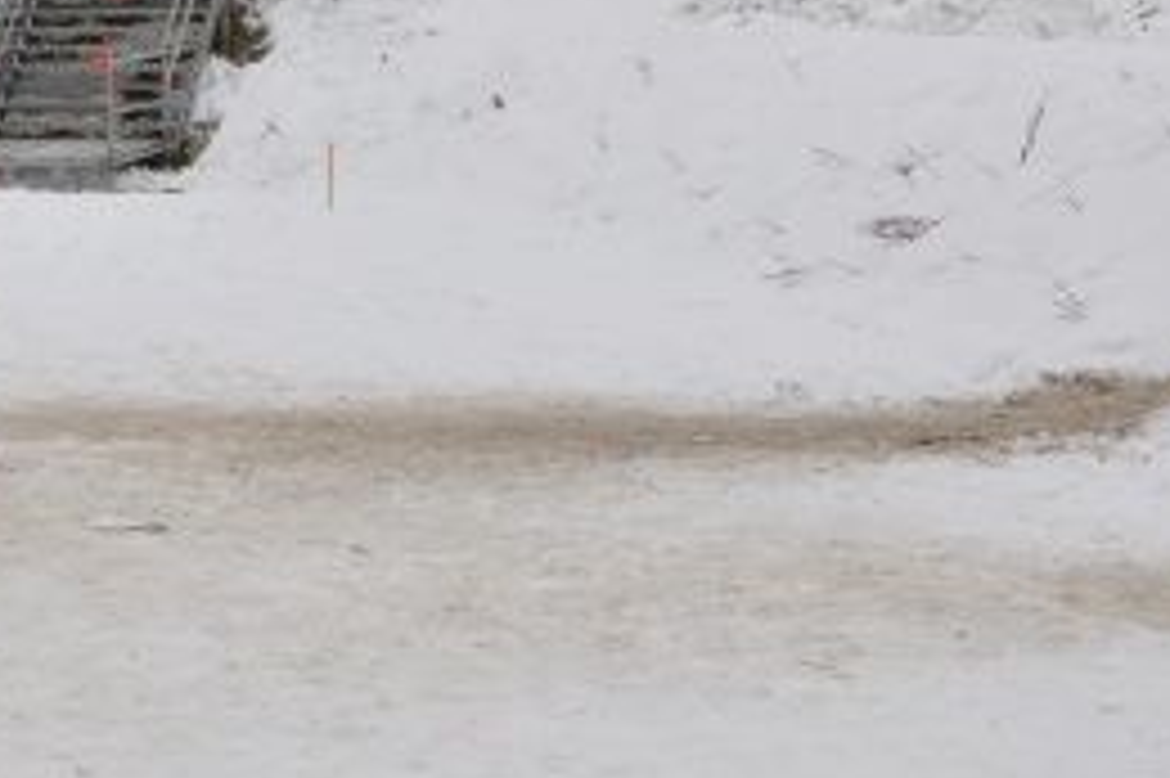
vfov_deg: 16.1
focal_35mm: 83
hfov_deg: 23.2
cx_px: -63
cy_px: -29
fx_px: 2696
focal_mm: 18
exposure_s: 1/400
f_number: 10
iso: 500
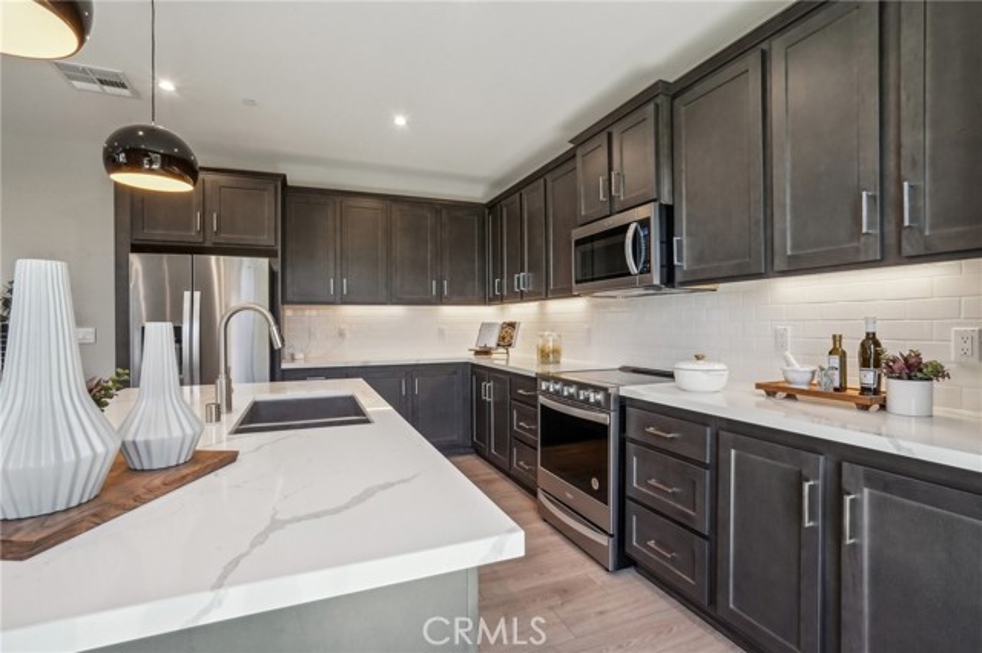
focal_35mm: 16
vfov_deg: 73.7
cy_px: 326
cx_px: 491
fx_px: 436
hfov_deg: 96.8
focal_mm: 16
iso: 3200
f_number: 16
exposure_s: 1/60
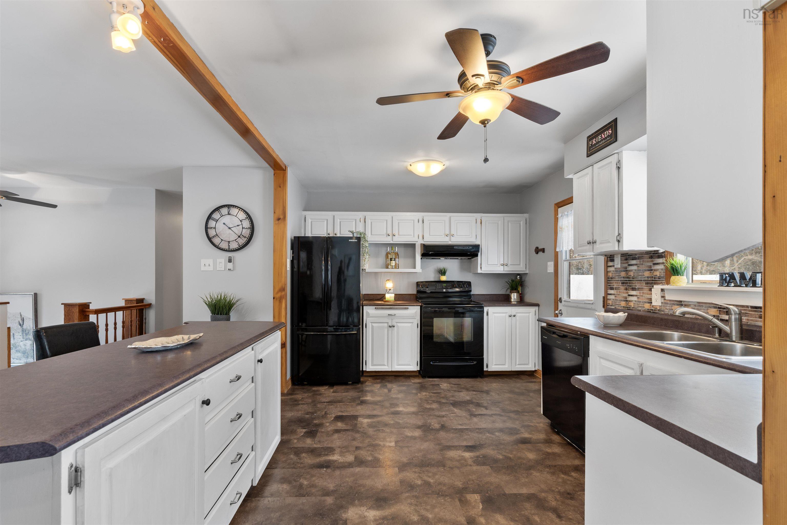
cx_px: 394
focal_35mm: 16
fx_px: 350
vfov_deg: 73.7
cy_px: 262
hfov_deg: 96.7
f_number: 8
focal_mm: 16
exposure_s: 1/3
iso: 400
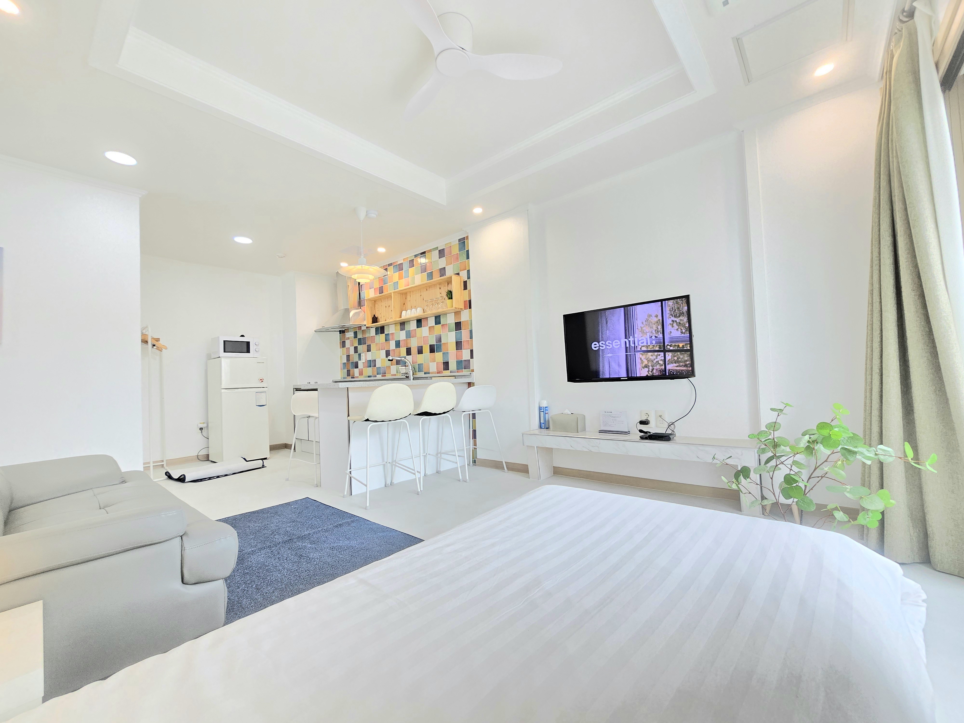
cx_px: 482
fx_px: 362
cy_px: 362
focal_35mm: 13
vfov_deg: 89.9
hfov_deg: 106.2
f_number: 2.2
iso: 100
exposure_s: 1/60.2
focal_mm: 2.2
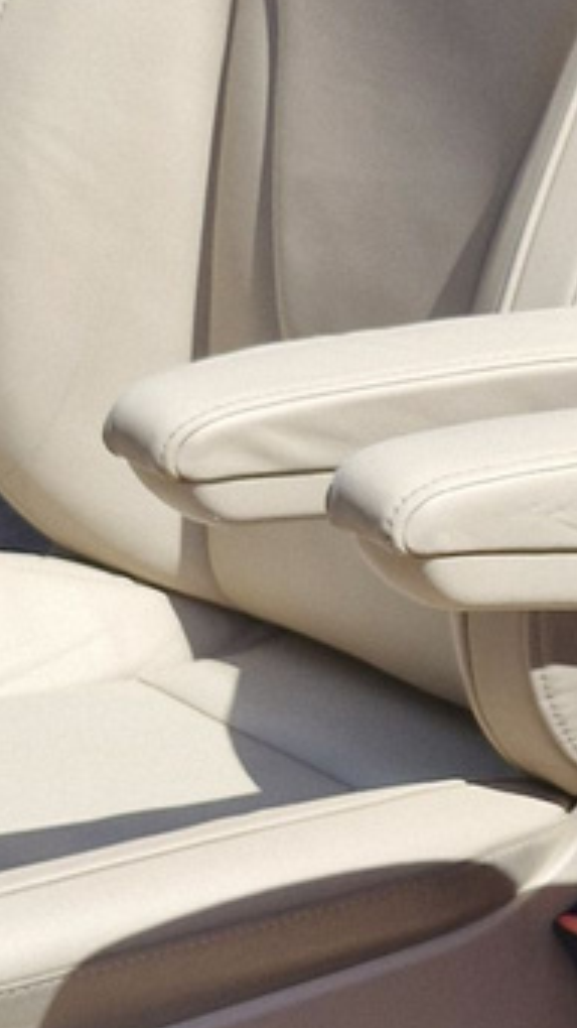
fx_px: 3213
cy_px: 685
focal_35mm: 118
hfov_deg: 9.1
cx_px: 1471
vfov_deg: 18.1
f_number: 1.8
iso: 50
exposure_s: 1/1196
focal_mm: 5.54
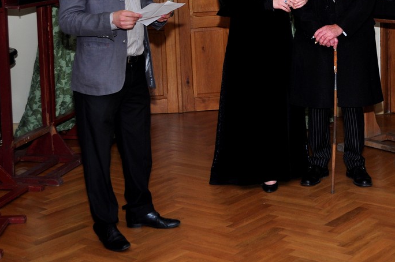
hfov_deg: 25.3
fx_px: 866
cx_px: 308
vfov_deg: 17.1
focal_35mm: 79
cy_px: 47
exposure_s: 1/200
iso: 250
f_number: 5
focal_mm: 30
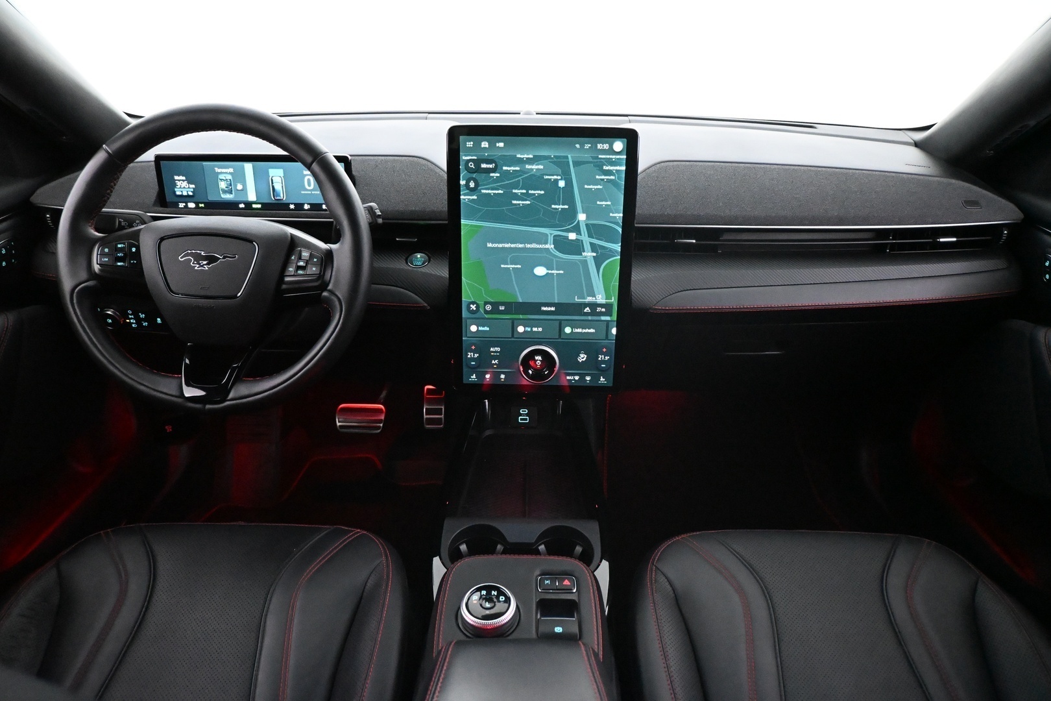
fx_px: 766
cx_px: 526
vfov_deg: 49.1
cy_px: 350
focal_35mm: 26
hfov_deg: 68.9
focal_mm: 17.5
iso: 9000
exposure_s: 1/60
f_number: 3.5
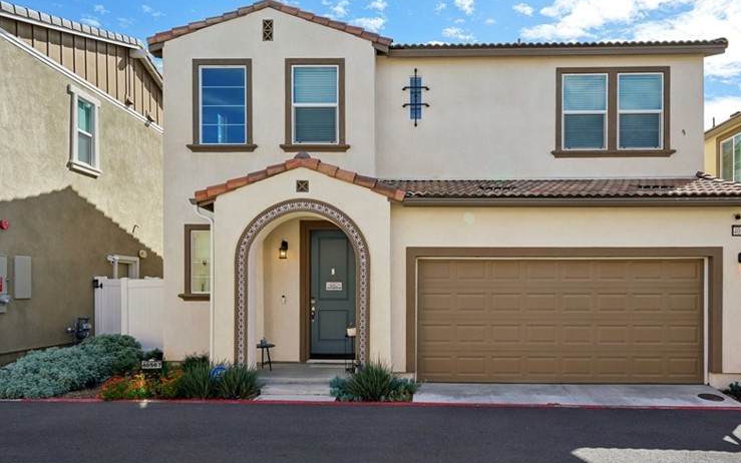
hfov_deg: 74.5
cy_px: 303
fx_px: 485
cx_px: 417
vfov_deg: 50.3
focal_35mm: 24
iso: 100
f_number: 8
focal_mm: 17
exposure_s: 1/200
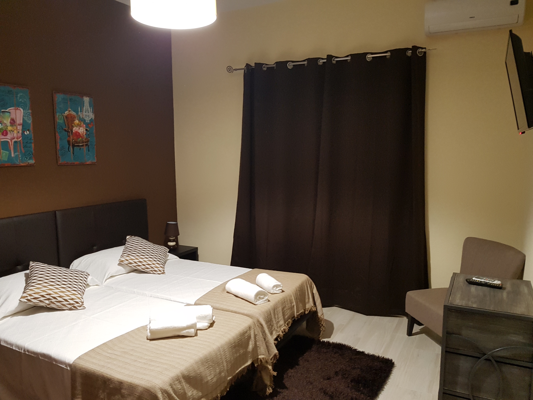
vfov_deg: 53.1
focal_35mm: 26
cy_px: 200
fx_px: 400
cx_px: 266
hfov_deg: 67.3
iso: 200
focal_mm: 4.2
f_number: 1.7
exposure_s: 1/13
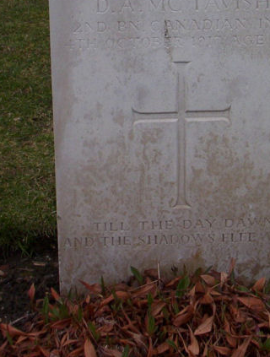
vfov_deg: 12.9
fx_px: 1572
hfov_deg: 9.8
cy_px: 59
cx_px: 168
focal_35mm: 152
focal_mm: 10.76
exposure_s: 1/372
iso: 100
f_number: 3.62
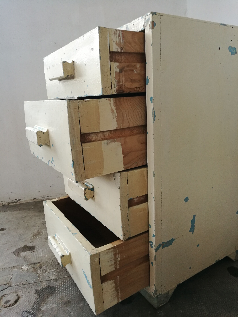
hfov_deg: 51.4
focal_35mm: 27
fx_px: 248
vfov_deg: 65.3
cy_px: 158
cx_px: 119
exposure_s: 1/33.3
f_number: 2.2
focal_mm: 4.5
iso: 160
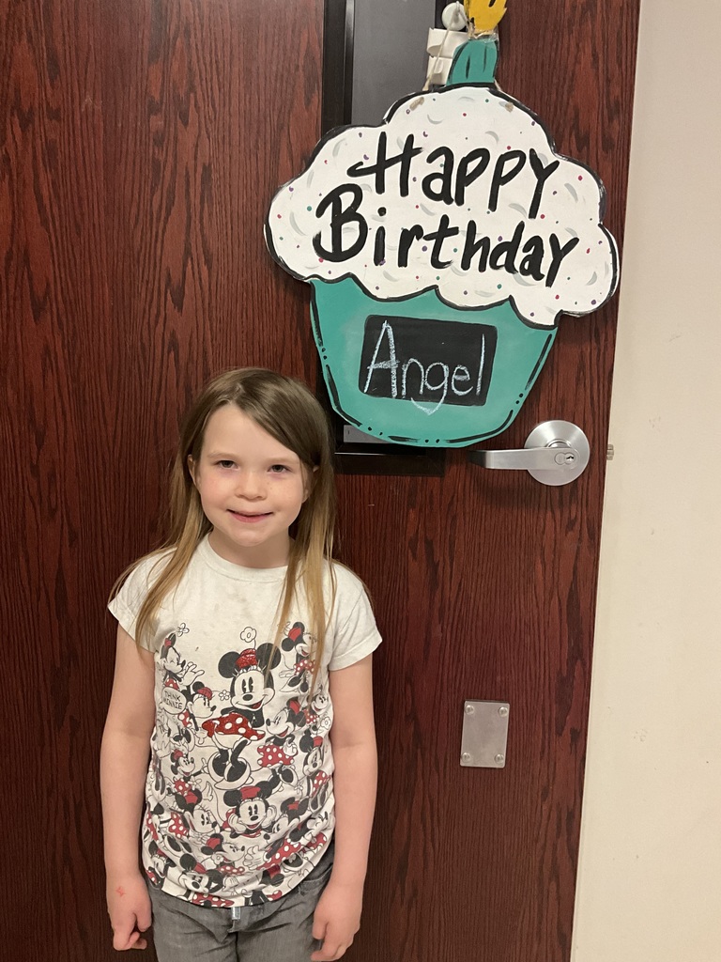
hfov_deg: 48.2
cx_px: 360
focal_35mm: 29
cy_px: 481
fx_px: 805
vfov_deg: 61.7
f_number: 1.8
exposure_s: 1/60
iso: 125
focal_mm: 3
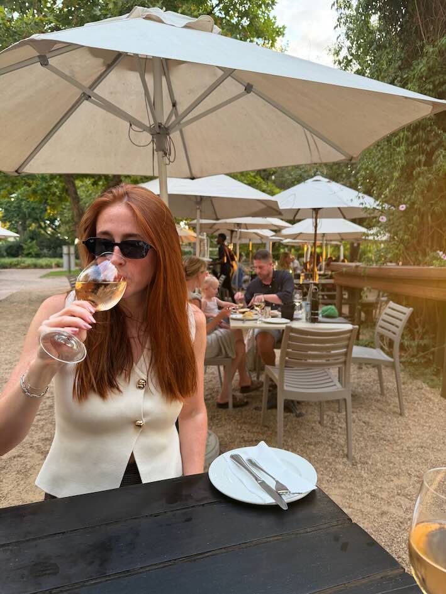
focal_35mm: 24
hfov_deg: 56.8
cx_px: 223
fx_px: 412
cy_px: 297
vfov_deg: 71.6
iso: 200
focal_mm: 6.76
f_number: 1.78
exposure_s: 1/106
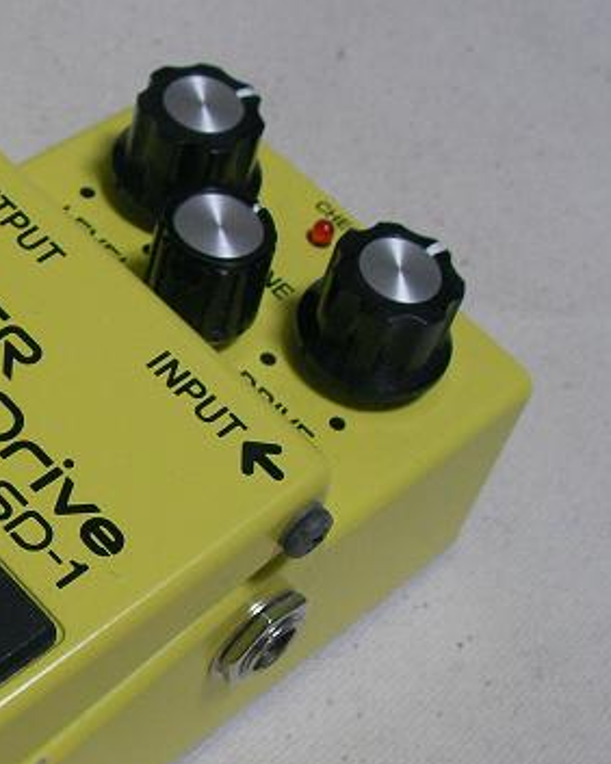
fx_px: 1674
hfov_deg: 20.0
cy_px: 537
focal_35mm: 74
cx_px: -6
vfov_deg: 25.5
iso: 200
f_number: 3.5
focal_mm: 6.3
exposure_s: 1/13.6
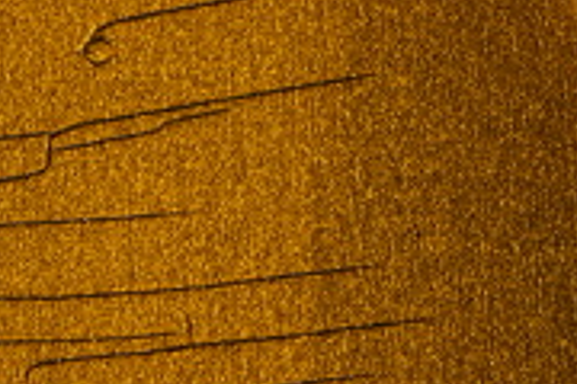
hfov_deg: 8.5
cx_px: 503
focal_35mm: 241
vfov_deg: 5.6
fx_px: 3862
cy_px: -339
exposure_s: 1/25
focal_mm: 40
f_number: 14
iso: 12800
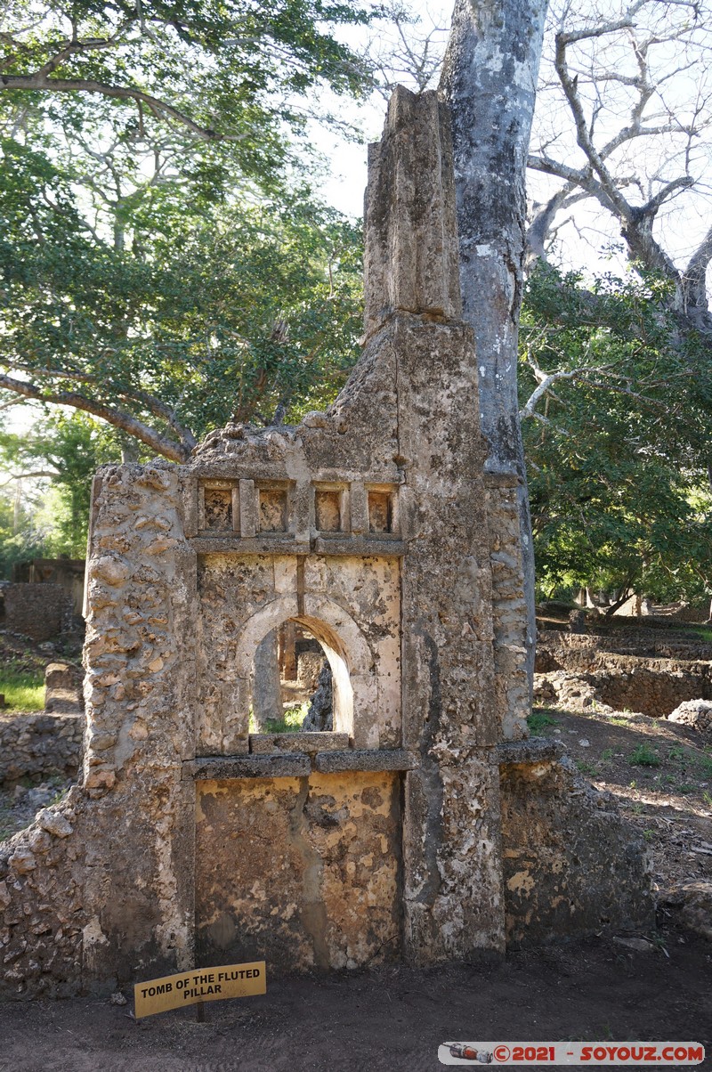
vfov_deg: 62.0
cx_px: 356
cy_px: 536
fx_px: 892
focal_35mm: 30
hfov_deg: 43.5
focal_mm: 20
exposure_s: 1/100
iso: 100
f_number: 4
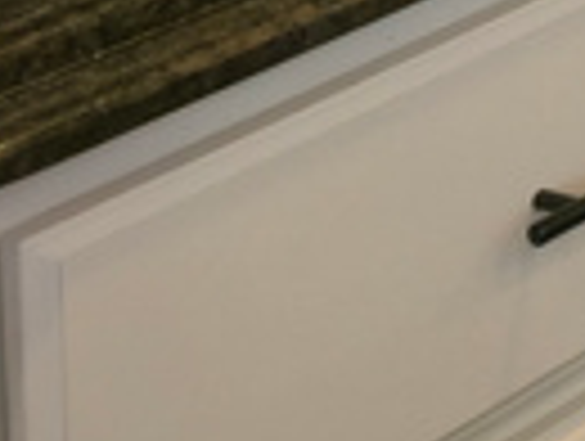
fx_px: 3065
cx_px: 2020
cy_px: -1102
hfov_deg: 8.3
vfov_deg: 6.9
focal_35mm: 181
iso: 50
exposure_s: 1/60
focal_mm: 6.3
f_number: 1.7
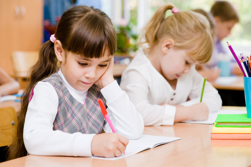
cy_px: 84
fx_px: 592
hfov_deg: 23.9
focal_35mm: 85
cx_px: 126
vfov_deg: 16.0
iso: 200
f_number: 4
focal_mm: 85
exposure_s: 1/125
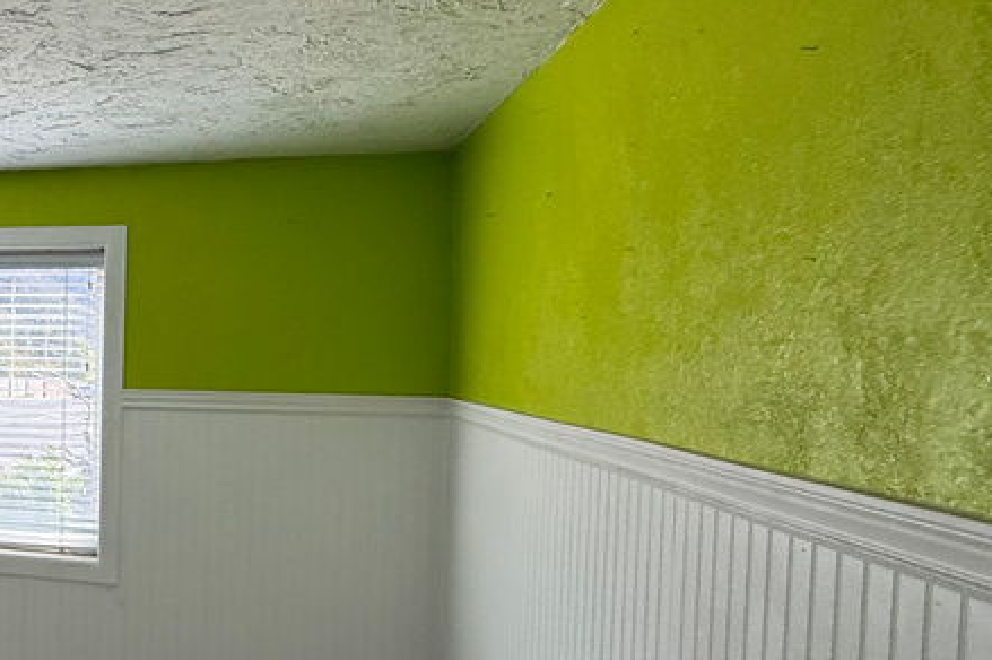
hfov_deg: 45.4
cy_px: 371
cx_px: -38
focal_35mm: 34
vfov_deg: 38.8
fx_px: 936
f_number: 2.2
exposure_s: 1/137
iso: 64
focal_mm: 2.22
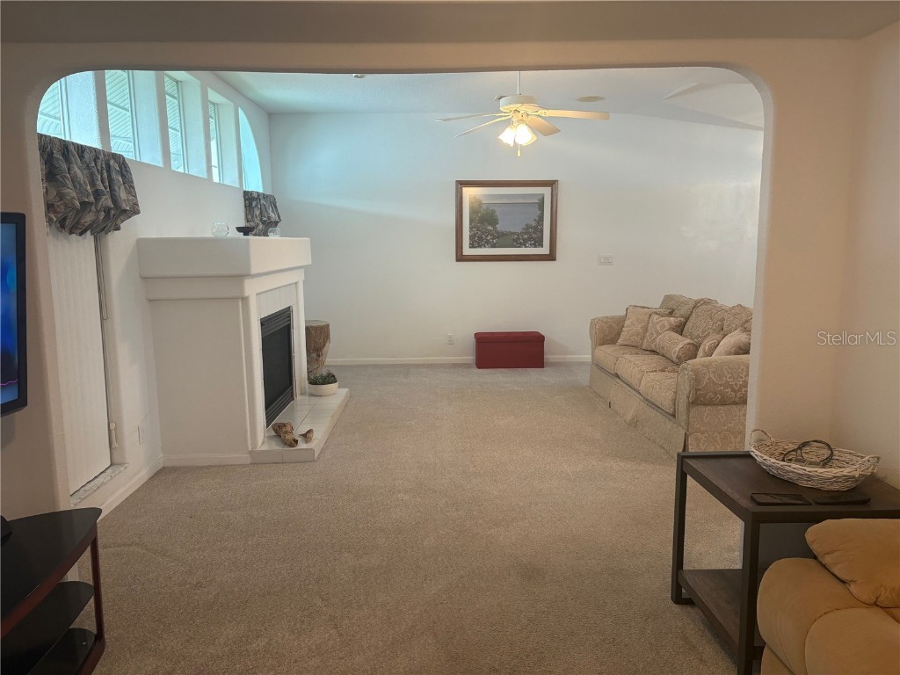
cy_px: 338
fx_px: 676
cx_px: 450
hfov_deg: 67.3
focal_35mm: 26
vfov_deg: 53.1
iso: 125
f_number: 1.6
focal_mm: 5.96
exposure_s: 1/60
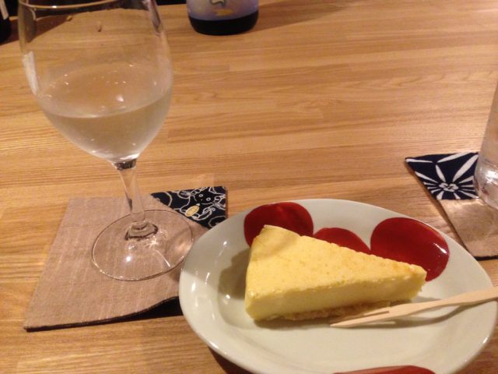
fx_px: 475
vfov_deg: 42.9
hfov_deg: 55.4
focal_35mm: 33
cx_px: 249
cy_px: 187
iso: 320
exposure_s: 1/20
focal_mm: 4.12
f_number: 2.4
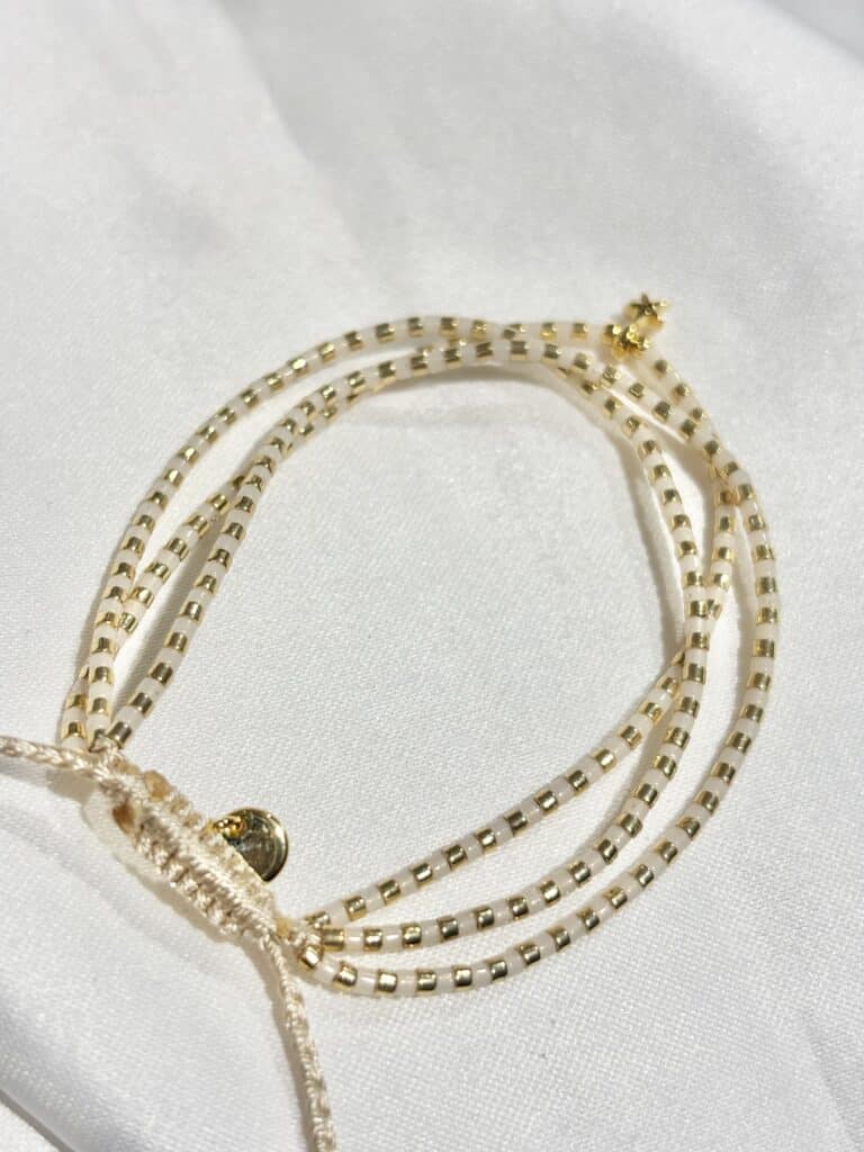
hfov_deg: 28.0
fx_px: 1731
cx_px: 432
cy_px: 576
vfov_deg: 36.8
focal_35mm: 52
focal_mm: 5.96
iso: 32
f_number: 1.6
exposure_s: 1/370
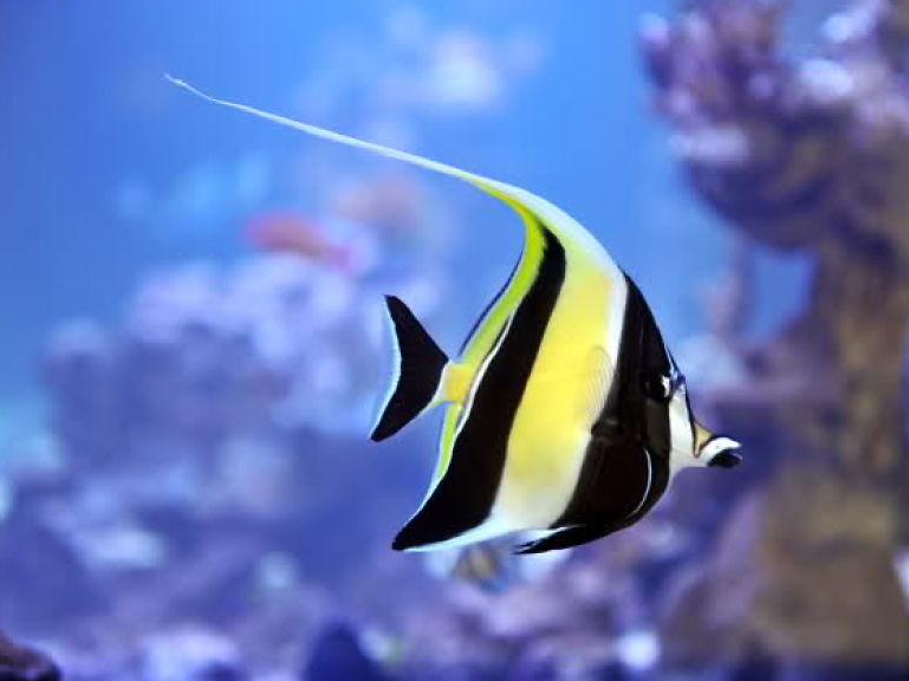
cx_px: 481
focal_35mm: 77
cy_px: 338
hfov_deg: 25.3
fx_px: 2021
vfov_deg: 19.1
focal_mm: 70
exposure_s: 1/250
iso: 800
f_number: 3.5
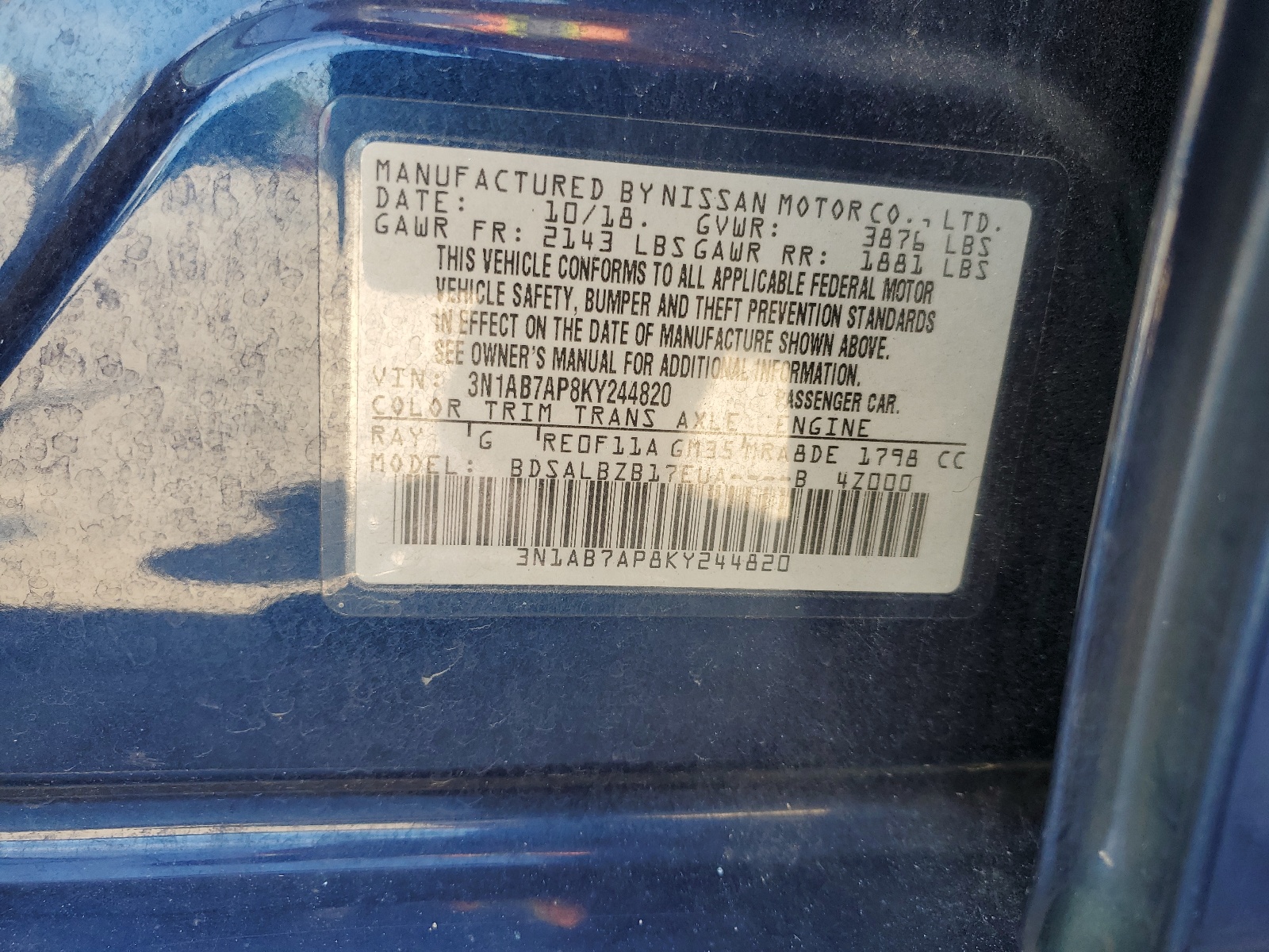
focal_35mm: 26
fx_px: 953
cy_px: 476
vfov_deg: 53.1
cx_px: 634
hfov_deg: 67.3
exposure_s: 1/192
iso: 50
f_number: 1.5
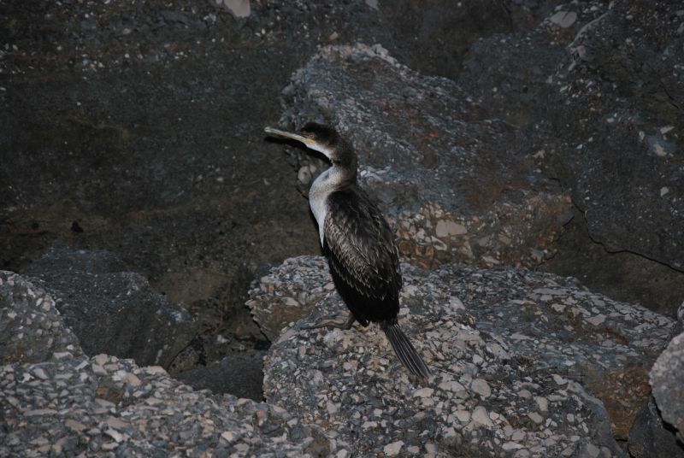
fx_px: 2997
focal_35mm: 158
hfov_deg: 13.0
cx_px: 342
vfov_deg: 8.7
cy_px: 229
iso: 500
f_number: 5.6
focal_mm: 105
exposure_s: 1/60
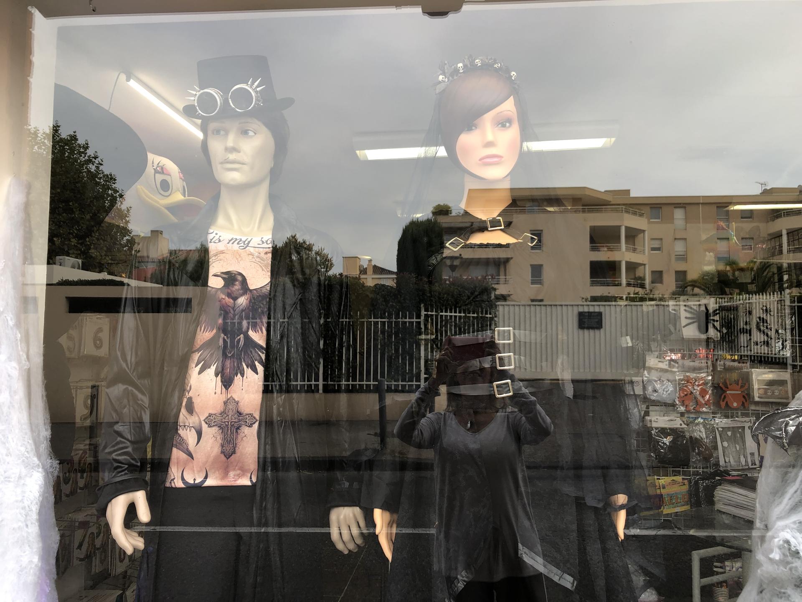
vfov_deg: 49.7
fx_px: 649
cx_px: 401
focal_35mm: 28
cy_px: 301
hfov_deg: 63.4
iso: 20
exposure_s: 1/120
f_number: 1.8
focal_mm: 3.99
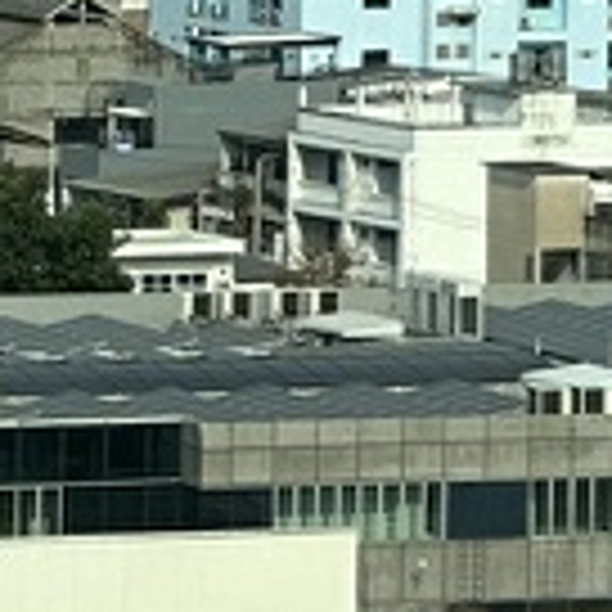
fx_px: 10241
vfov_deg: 3.4
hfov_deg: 3.4
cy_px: 248
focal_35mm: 512
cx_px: -806
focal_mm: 9
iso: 32
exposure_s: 1/943
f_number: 2.8
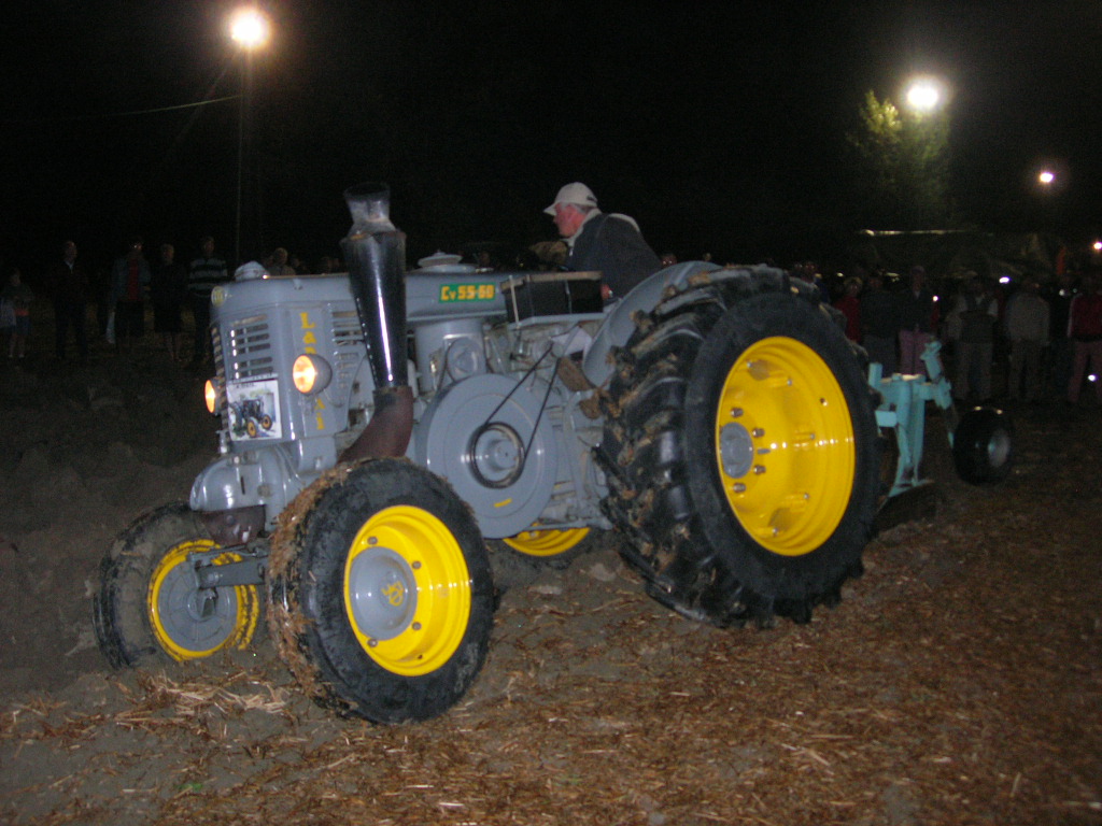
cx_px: 551
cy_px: 413
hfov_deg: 49.0
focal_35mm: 38
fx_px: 1210
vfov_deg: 37.7
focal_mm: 7.8
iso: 200
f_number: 2.8
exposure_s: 1/60.1
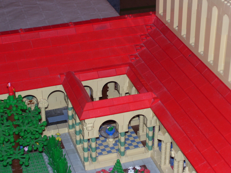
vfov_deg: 17.0
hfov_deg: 22.5
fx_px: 581
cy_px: 86
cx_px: 116
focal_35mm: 87
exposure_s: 1/90
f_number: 4.3
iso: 80
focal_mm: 14.3
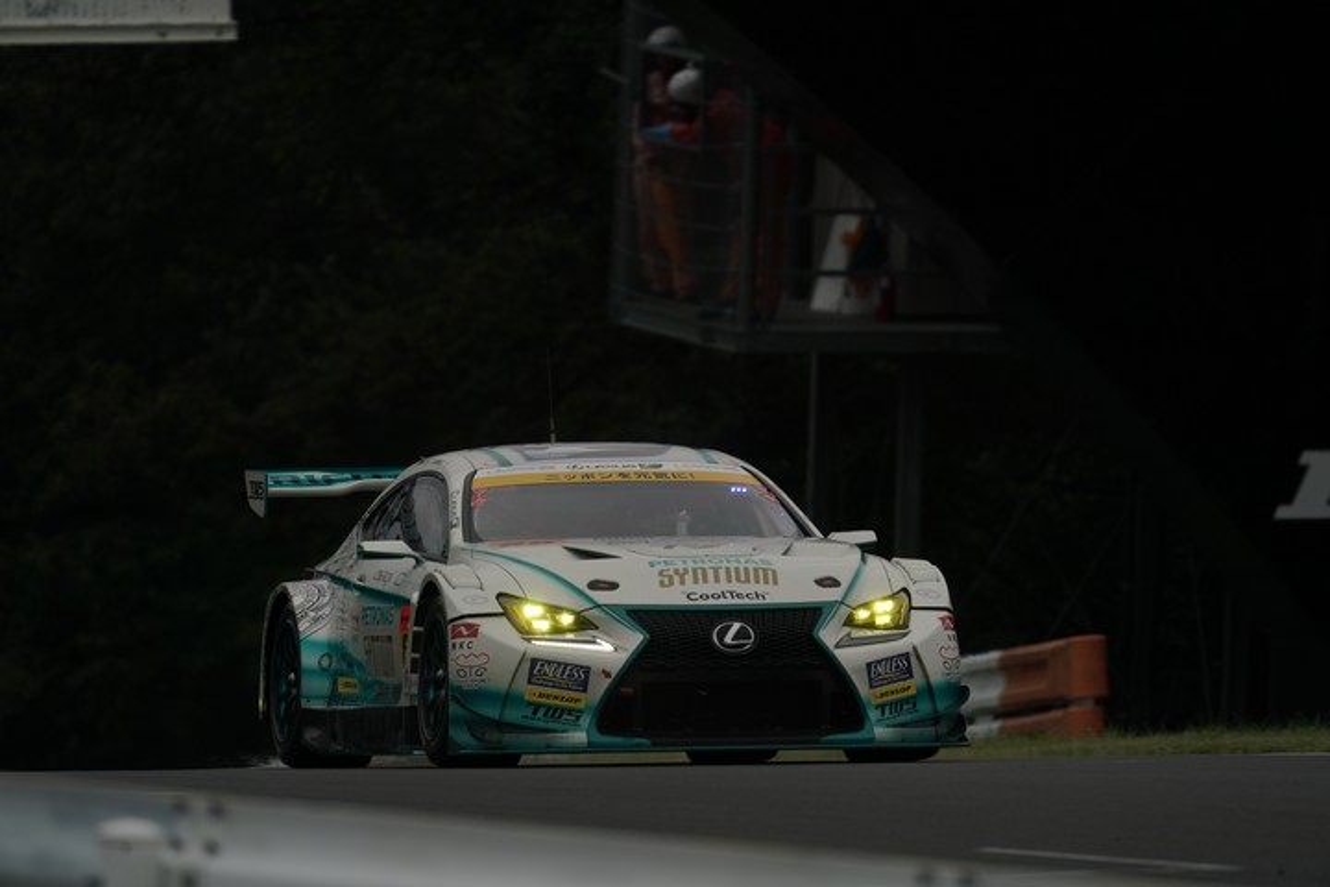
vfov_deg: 1.6
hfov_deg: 2.5
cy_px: 444
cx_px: 665
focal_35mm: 840
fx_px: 31031
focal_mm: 840
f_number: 9
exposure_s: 1/800
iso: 400
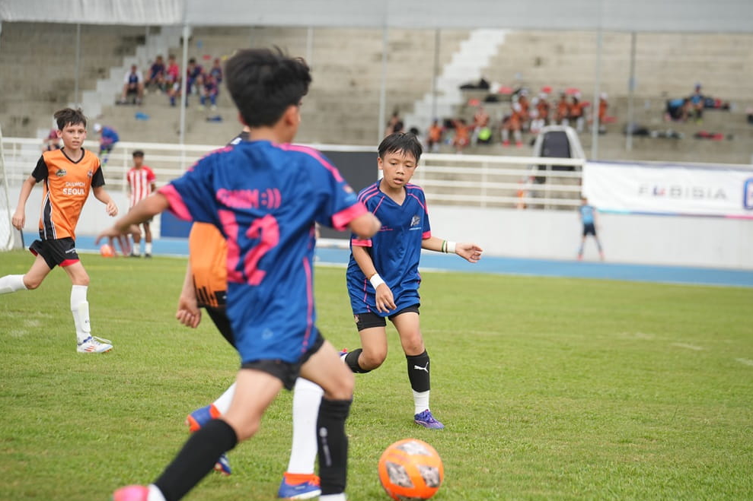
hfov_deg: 21.7
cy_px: 252
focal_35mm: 94
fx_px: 1966
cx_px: 380
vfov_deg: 14.5
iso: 200
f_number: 3.2
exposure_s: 1/1250
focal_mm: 93
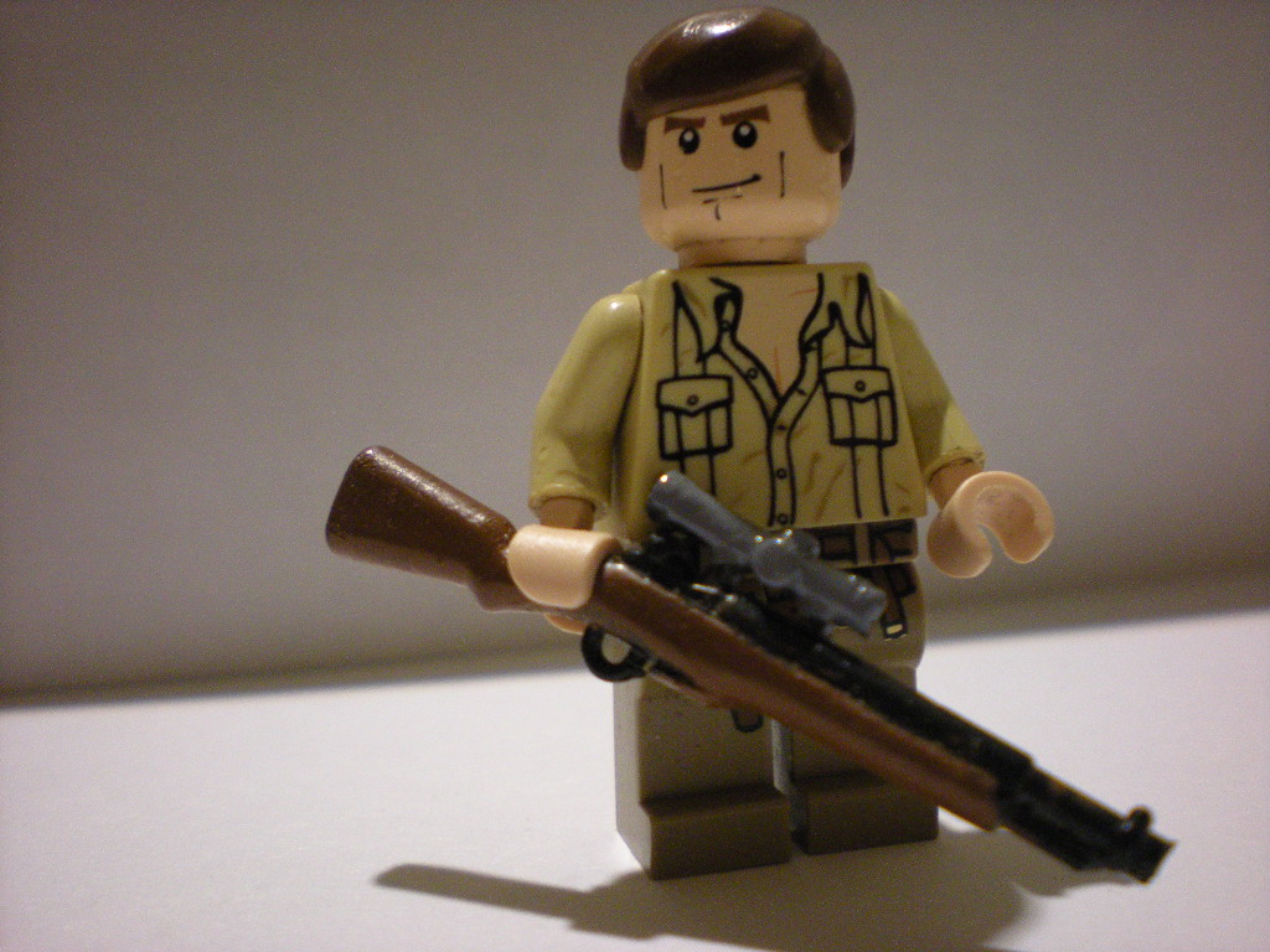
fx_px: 1394
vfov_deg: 37.7
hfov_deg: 49.0
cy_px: 476
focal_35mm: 38
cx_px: 635
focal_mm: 6.3
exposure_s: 1/8
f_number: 3.1
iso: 367
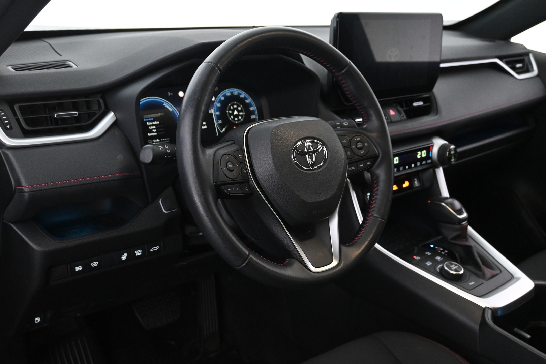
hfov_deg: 55.1
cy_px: 182
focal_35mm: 34
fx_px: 523
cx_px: 273
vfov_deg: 38.4
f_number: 4.2
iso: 3200
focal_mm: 23
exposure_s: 1/40
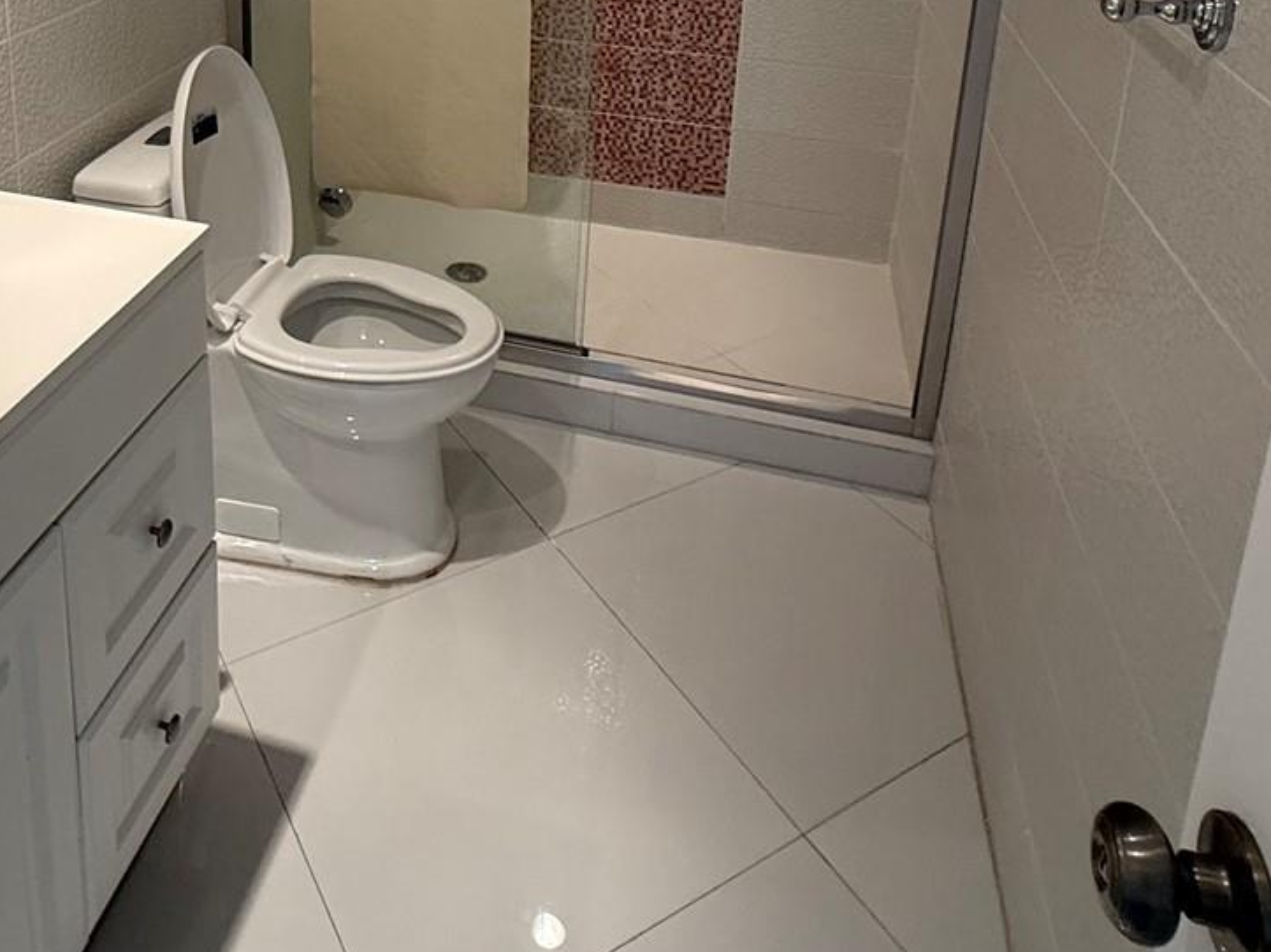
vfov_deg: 39.4
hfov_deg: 57.0
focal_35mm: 31
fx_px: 1138
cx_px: 415
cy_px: -26
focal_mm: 2.22
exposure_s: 1/60
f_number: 2.2
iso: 160
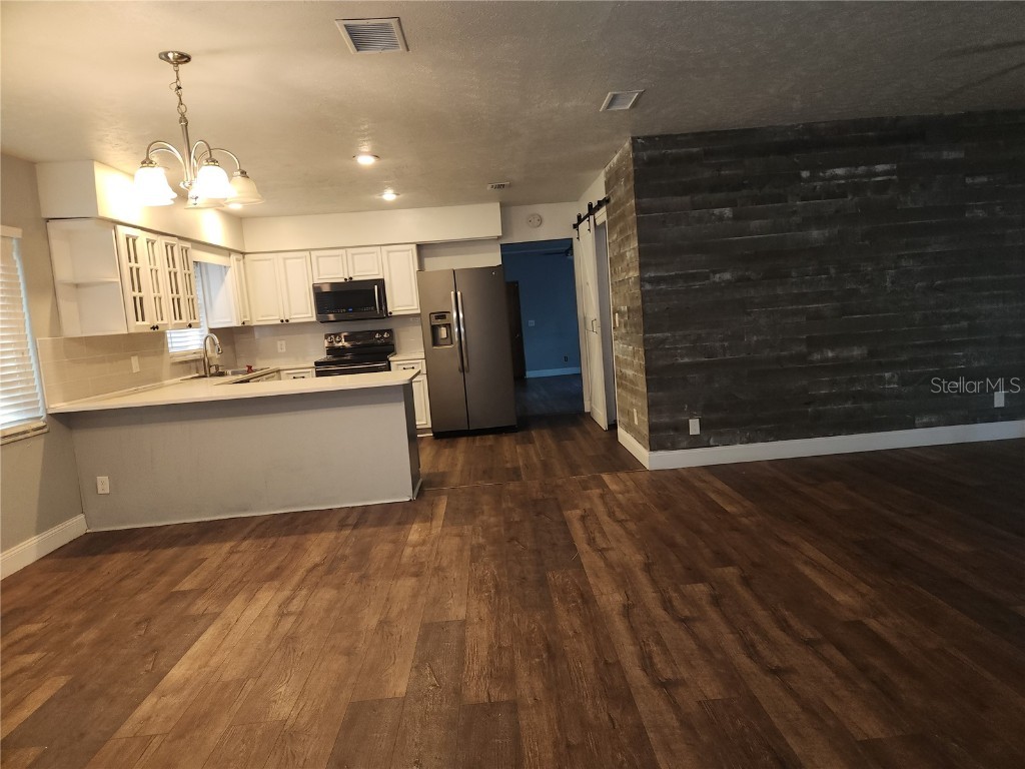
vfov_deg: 58.9
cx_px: 512
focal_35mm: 23
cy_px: 384
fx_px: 681
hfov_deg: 73.9
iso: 125
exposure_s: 1/24
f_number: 1.8
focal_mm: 5.4
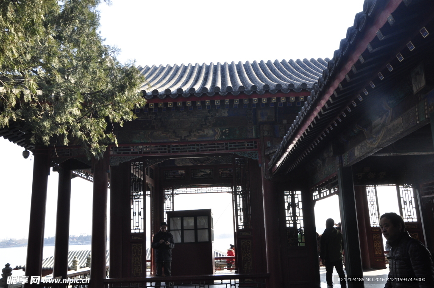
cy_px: 144
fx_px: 397
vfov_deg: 39.9
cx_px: 217
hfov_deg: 57.3
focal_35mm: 33
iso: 500
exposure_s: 1/200
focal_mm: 22
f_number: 10
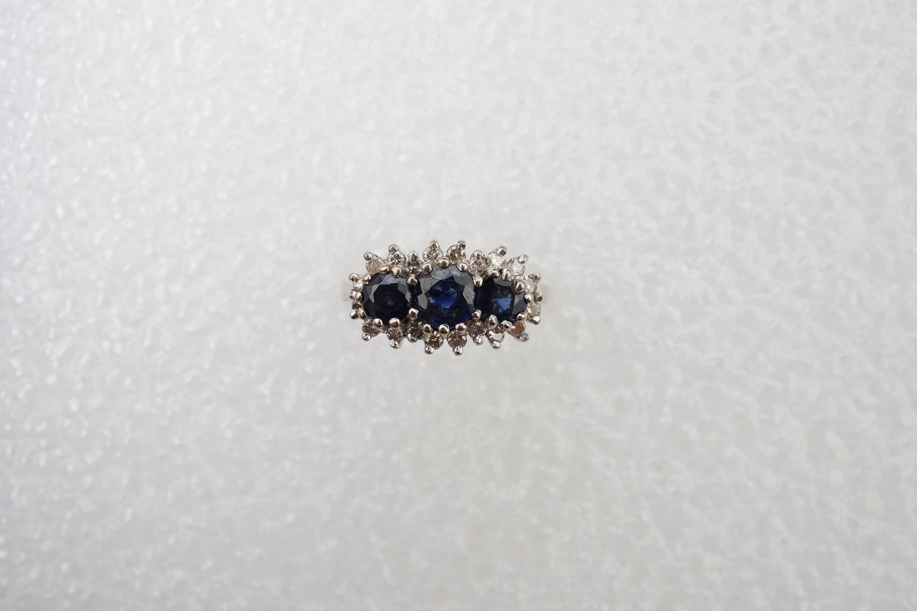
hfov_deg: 43.6
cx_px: 458
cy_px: 306
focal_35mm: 45
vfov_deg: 29.9
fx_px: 1146
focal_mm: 30
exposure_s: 1/125
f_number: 16
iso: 640
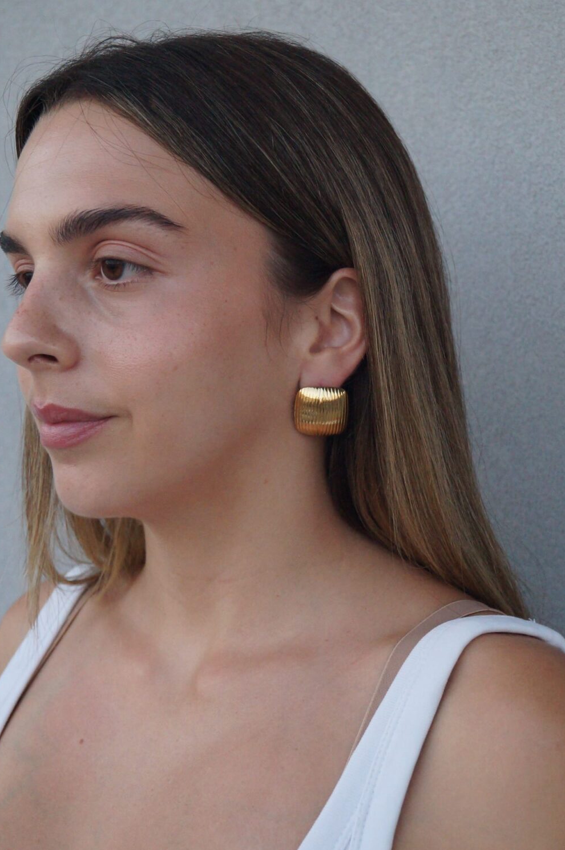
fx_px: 1487
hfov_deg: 21.5
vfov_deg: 31.9
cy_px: 396
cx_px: 309
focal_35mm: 63
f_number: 5
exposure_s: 1/160
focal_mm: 35
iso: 2000
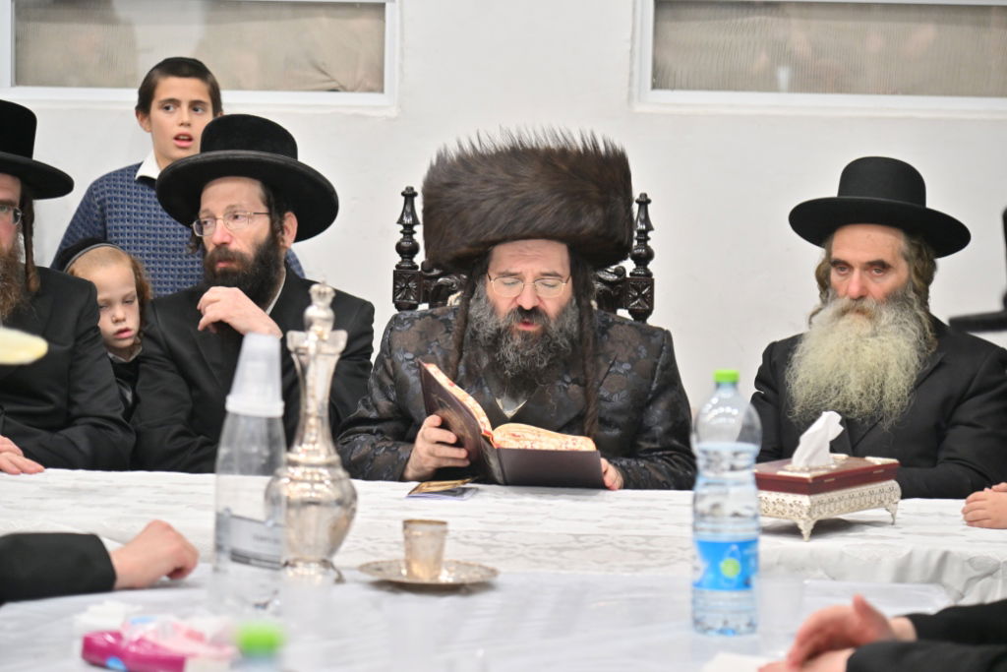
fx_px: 3357
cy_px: 336
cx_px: 504
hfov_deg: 17.1
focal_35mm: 120
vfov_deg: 11.4
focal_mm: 120
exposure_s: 1/160
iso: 800
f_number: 4
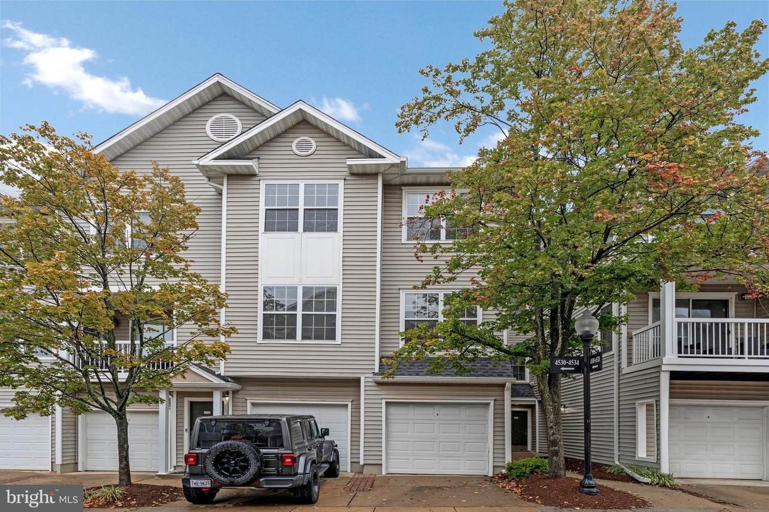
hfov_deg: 83.4
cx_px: 384
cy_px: 256
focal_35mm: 20
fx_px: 431
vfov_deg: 61.4
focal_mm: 20.2
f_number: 8
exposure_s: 1/40
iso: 100
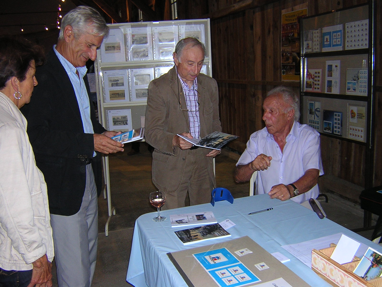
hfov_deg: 51.4
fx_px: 397
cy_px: 144
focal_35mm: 36
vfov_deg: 39.7
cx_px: 191
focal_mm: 4.7
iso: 205
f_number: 2.6
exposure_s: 1/60.1
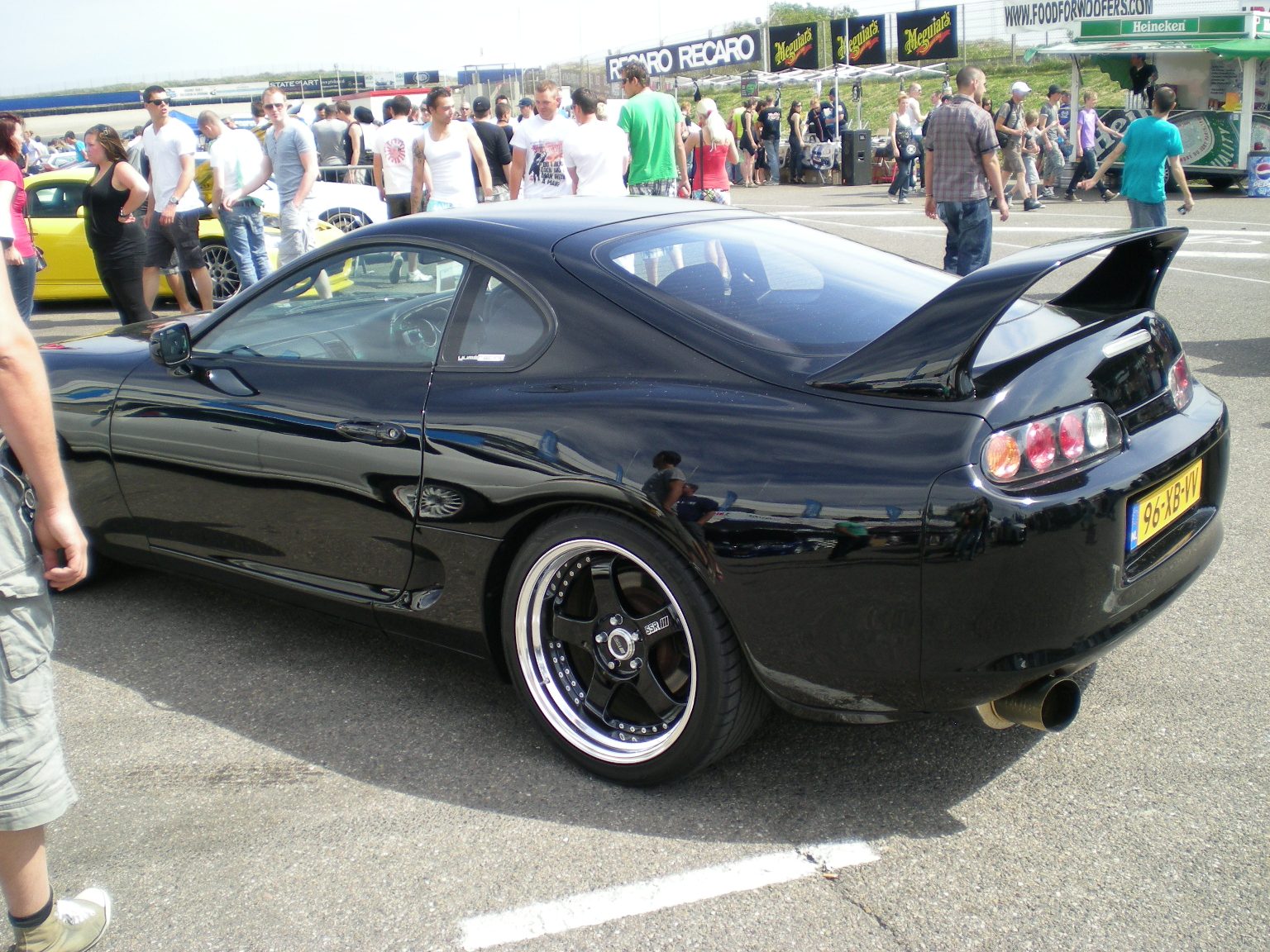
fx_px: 1394
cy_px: 476
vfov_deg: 37.7
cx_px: 635
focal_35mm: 38
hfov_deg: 49.0
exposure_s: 1/283
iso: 50
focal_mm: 6.3
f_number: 3.1
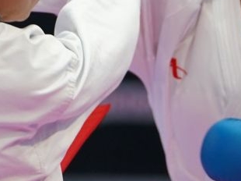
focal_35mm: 1044
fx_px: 7263
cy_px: 56
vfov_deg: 1.4
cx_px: 112
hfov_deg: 1.9
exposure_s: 1/1000
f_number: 2.8
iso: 1600
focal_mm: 187
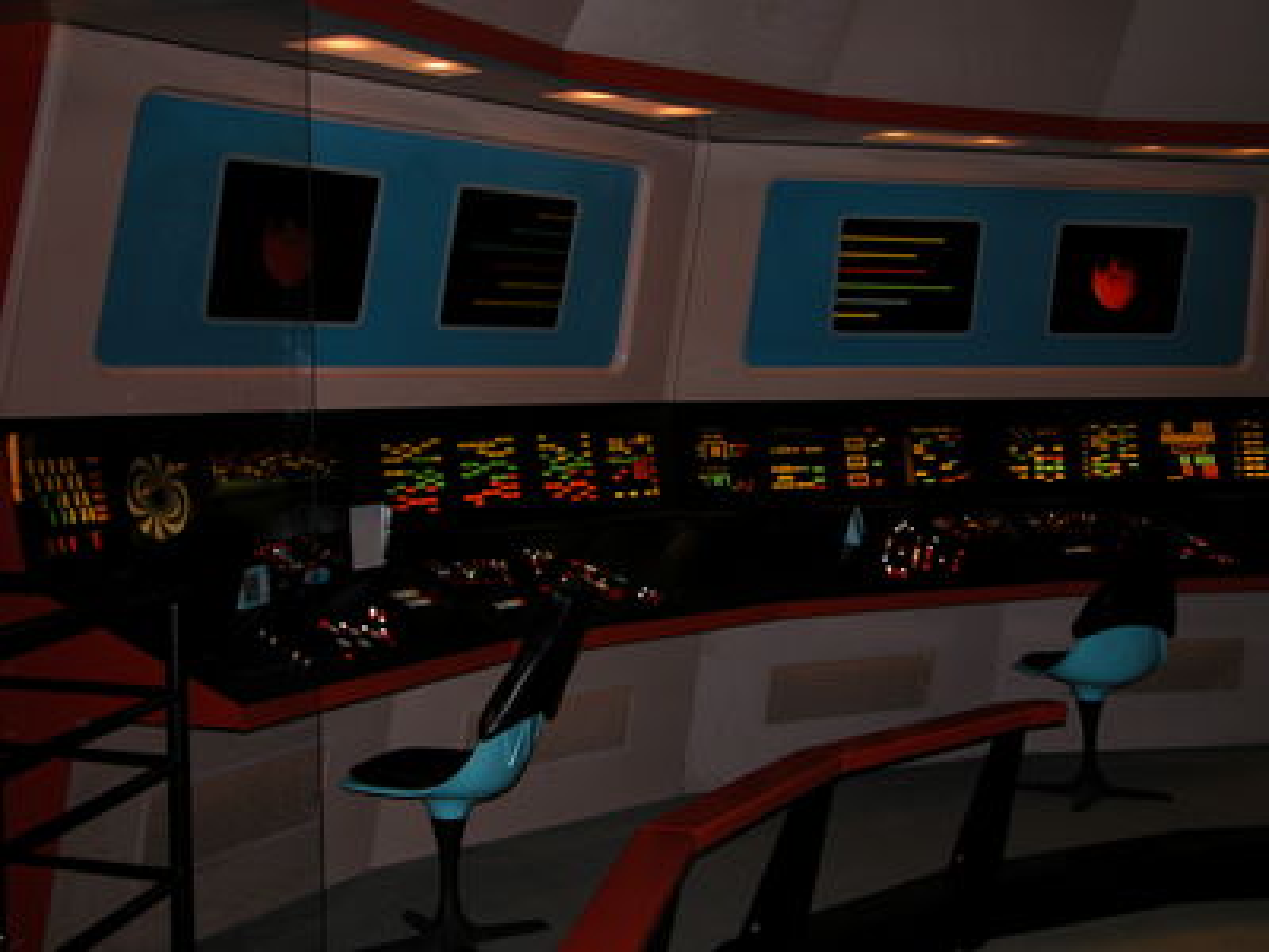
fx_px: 1796
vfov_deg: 29.7
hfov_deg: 38.9
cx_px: 634
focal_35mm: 49
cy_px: 476
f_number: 3
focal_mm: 12.7
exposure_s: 1/60
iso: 100
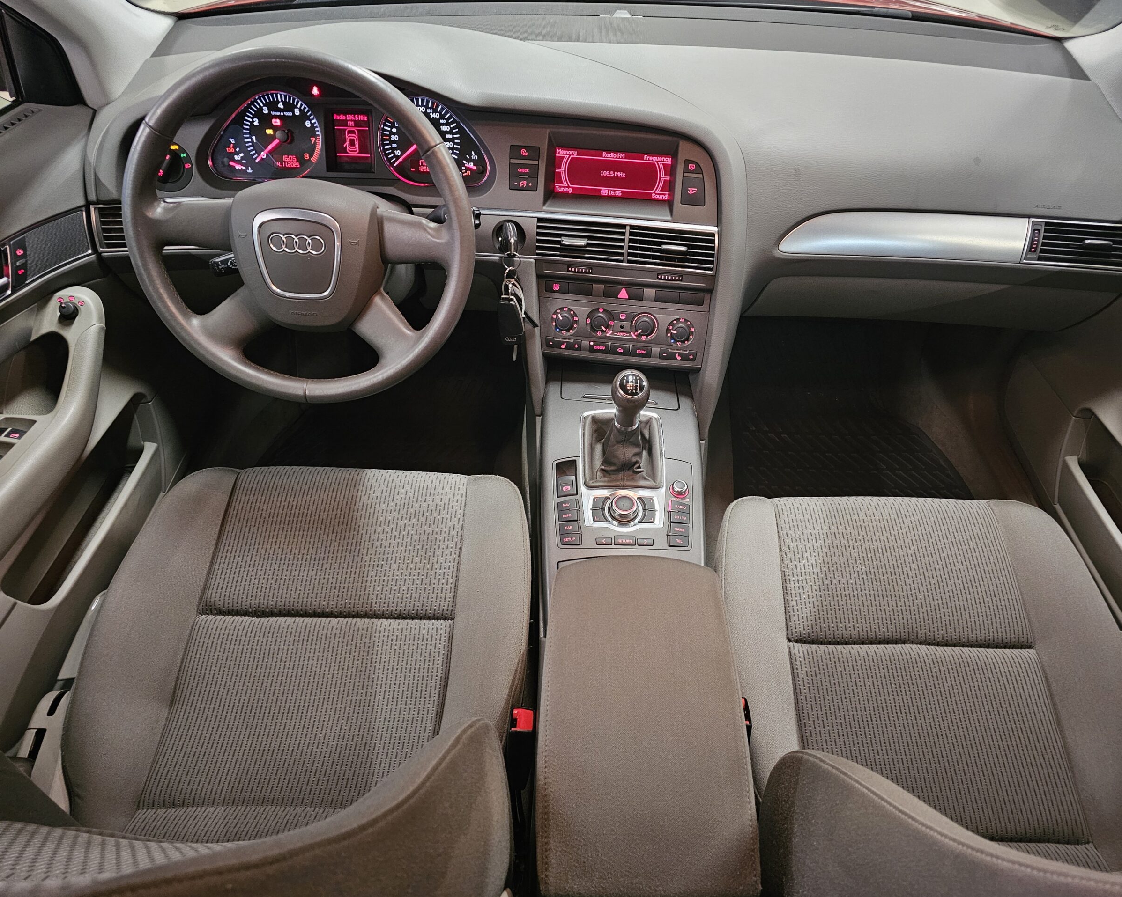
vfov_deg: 58.8
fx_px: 797
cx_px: 598
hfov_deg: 70.2
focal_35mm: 24
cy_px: 449
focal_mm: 6.3
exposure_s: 1/25
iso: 640
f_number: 1.7
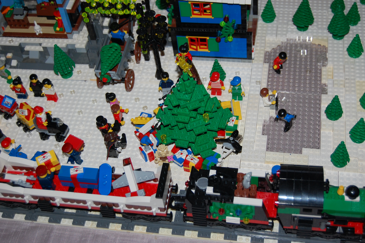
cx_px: 182
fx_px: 577
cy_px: 122
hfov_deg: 35.1
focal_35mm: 57
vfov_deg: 23.7
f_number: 5
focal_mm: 38
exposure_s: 1/60
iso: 400
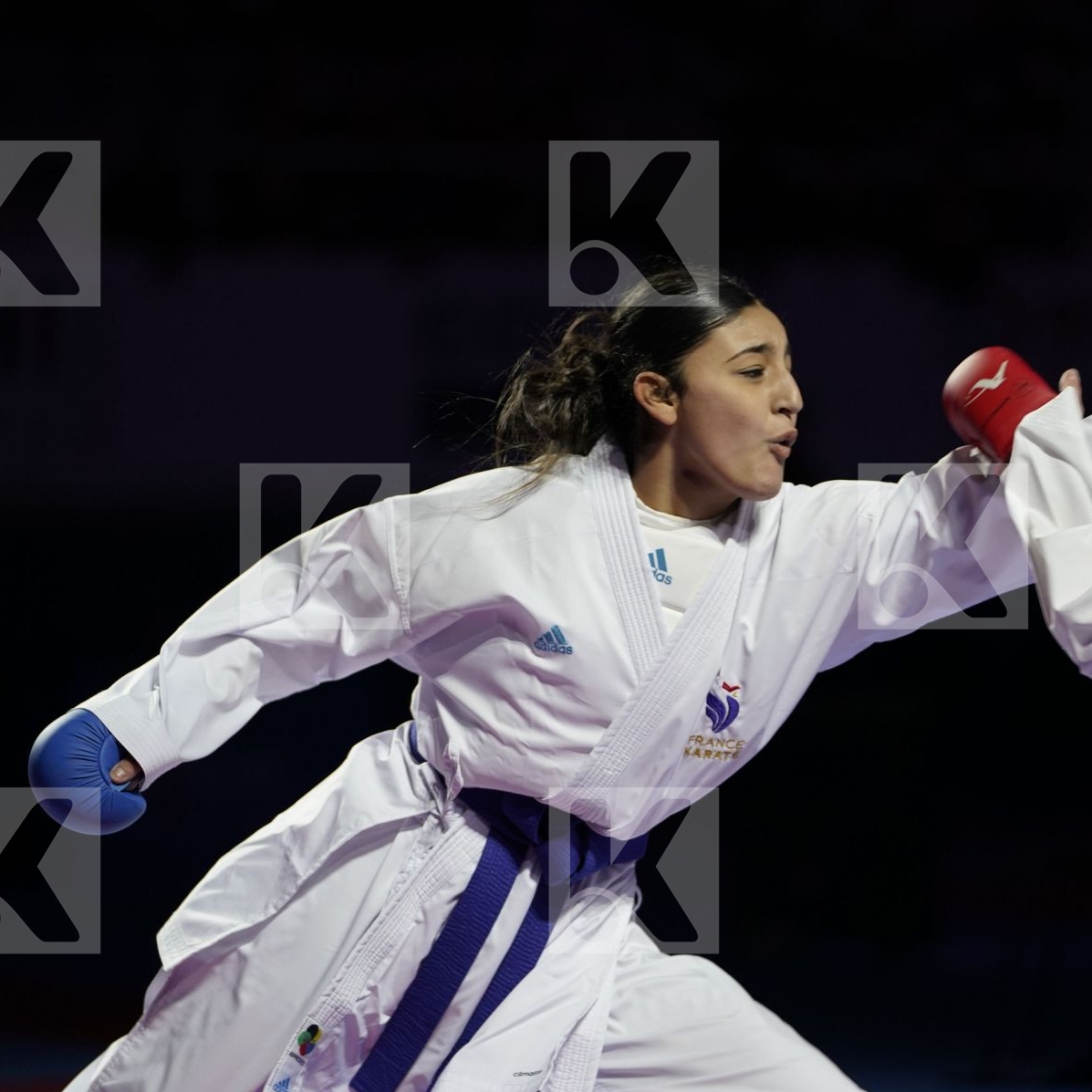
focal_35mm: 202
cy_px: 546
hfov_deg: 8.7
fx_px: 7209
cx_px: 634
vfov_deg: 8.7
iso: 1250
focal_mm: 158
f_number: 2.8
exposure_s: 1/1000
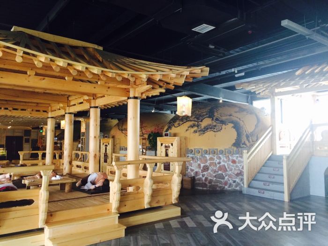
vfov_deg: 48.2
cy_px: 123
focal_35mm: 29
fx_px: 275
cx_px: 164
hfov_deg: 61.7
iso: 160
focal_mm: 4.15
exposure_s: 1/33
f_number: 2.2
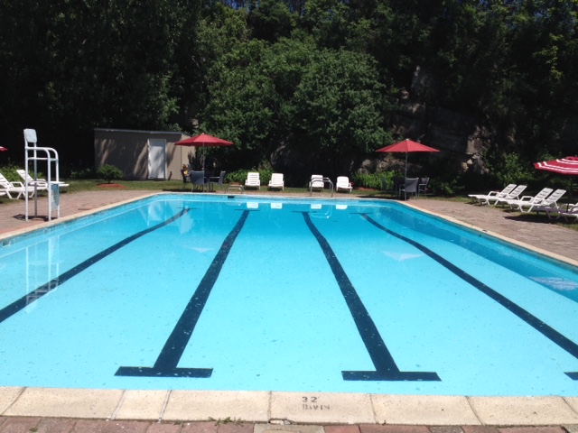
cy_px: 216
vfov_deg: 40.7
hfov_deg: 52.6
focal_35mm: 35
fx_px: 584
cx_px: 289
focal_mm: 4.28
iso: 50
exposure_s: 1/3247
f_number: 2.4
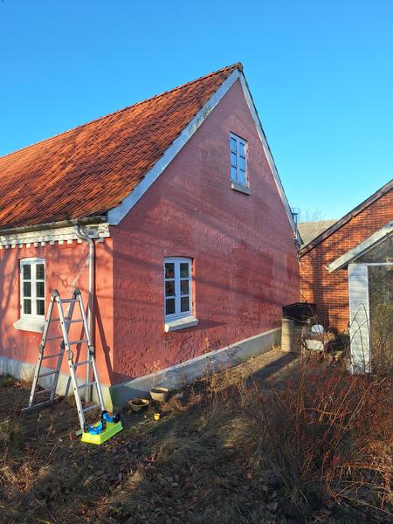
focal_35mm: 23
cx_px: 196
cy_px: 262
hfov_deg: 58.9
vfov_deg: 73.9
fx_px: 348
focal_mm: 5.54
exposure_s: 1/990
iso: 40
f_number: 1.8
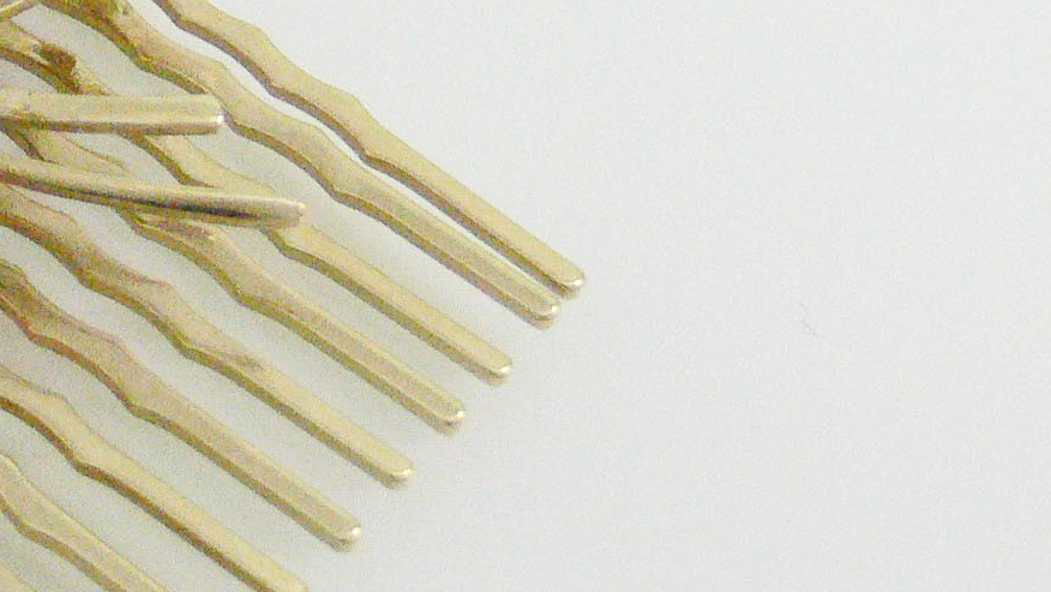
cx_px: -466
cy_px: -205
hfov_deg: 14.3
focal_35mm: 142
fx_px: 3958
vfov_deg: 8.4
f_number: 2.8
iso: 200
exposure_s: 1/30
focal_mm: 7.4
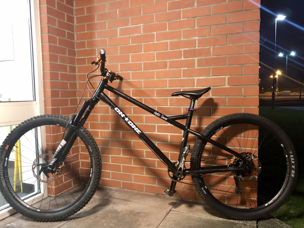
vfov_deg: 48.2
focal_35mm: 29
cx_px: 149
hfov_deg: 61.7
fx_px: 255
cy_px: 116
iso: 125
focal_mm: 4
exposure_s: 1/4
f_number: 1.8
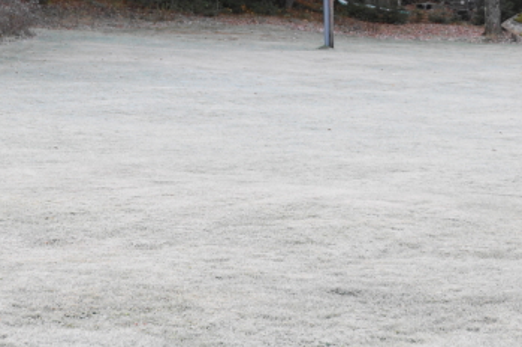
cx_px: 251
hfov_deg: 13.7
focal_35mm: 150
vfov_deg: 9.1
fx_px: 2179
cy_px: 178
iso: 125
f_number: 4.5
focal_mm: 35
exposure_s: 1/60
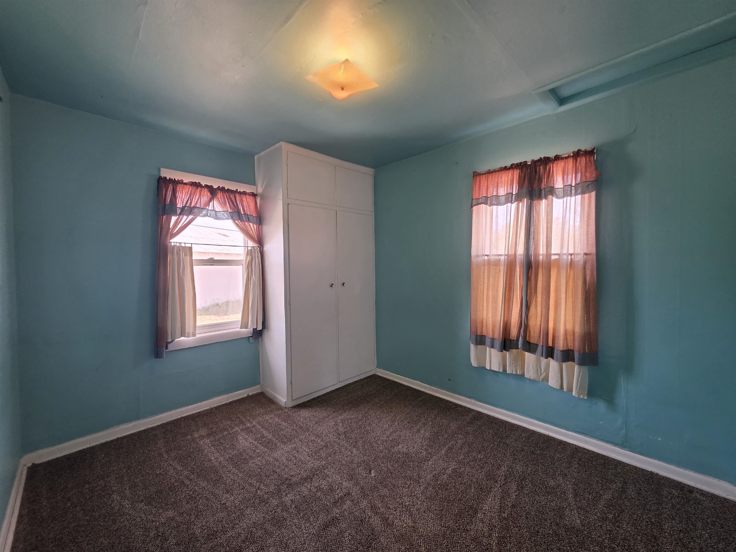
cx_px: 368
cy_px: 276
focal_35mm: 13
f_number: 1.9
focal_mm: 2.2
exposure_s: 1/120
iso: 200
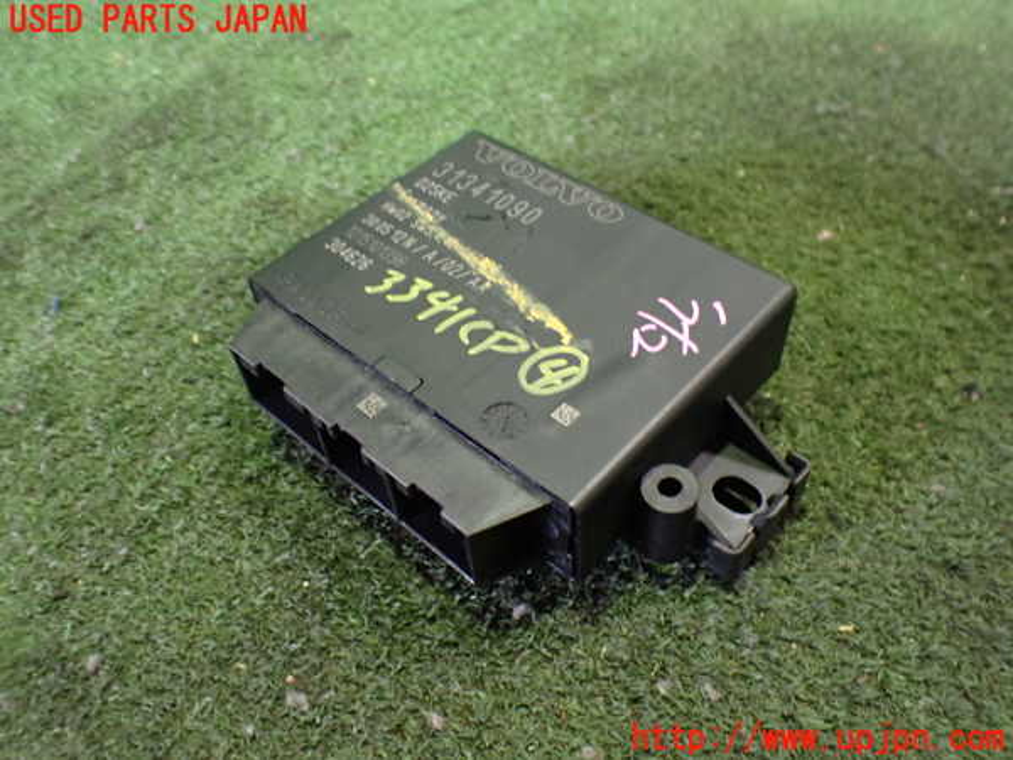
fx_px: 878
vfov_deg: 46.8
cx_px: 506
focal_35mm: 30
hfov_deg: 60.0
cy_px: 380
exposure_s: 1/30
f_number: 2.3
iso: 800
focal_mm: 5.4
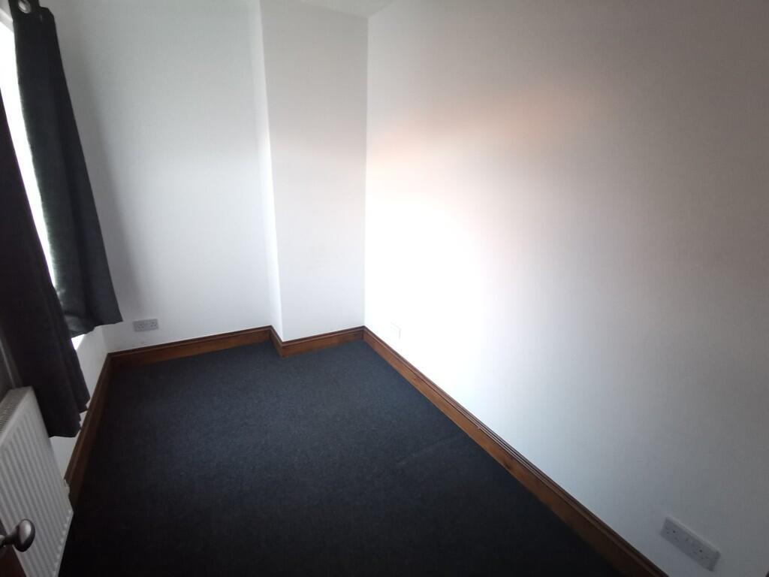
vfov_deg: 78.1
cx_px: 384
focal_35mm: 16
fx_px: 355
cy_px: 288
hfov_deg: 94.5
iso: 1000
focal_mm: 3.95
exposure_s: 1/25
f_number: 2.2
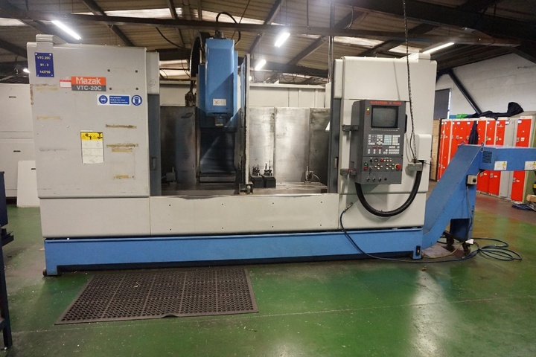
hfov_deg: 73.7
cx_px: 268
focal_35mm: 24
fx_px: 357
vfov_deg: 53.1
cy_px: 178
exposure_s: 1/100
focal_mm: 16
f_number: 3.5
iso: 3200
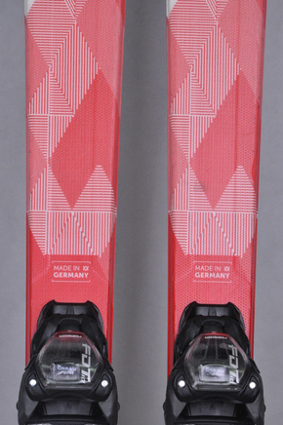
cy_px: 213
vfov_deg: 12.7
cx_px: 142
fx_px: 1919
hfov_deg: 8.4
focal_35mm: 163
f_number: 9.5
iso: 3200
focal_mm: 105
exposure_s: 1/125
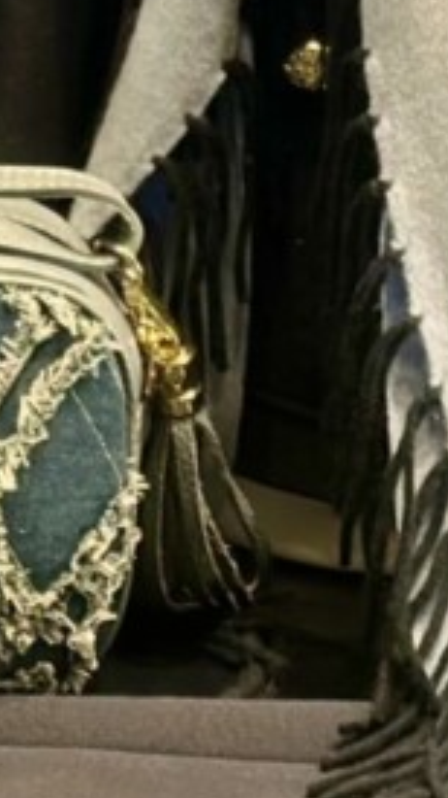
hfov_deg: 4.2
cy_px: -366
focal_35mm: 286
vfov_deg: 7.4
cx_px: -445
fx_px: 6044
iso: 100
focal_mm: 6.86
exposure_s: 1/50
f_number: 1.78
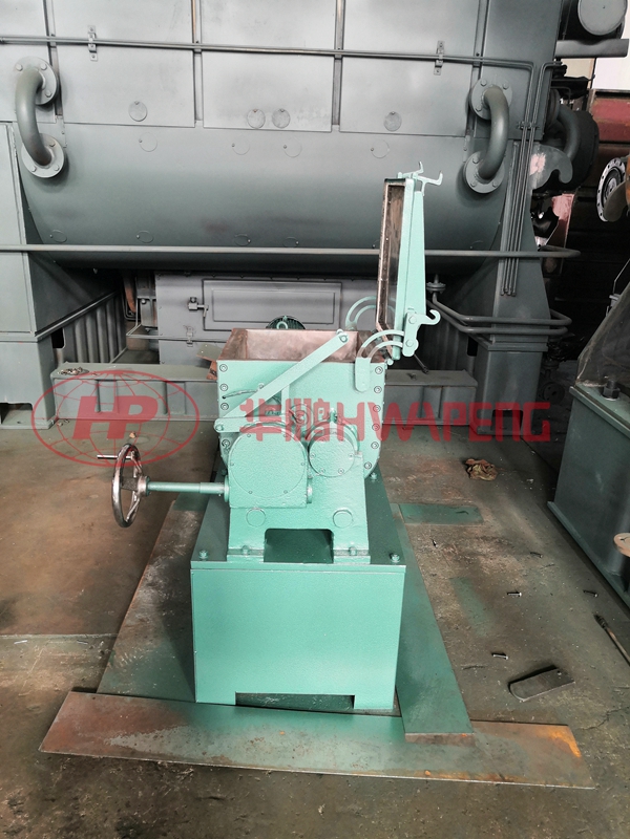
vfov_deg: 65.3
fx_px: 655
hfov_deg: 51.4
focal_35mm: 27
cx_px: 315
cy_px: 420
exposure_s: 1/33.3
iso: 160
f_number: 1.8
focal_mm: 3.95
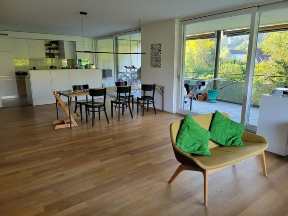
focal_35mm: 26
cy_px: 108
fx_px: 216
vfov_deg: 53.1
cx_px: 144
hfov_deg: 67.3
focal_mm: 5.4
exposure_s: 1/120
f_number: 1.8
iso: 200
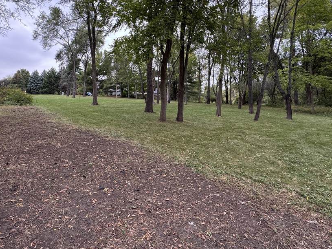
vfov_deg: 60.1
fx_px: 211
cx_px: 147
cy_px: 91
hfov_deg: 76.1
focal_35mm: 22
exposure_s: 1/99
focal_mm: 2.22
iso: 64
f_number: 2.2
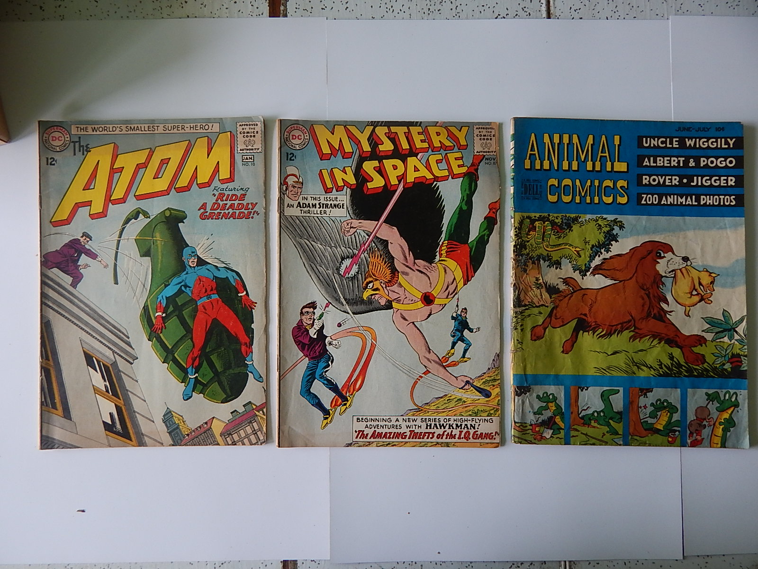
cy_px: 284
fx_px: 482
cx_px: 379
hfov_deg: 76.4
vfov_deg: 61.1
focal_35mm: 22
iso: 125
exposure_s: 1/50
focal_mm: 4
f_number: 3
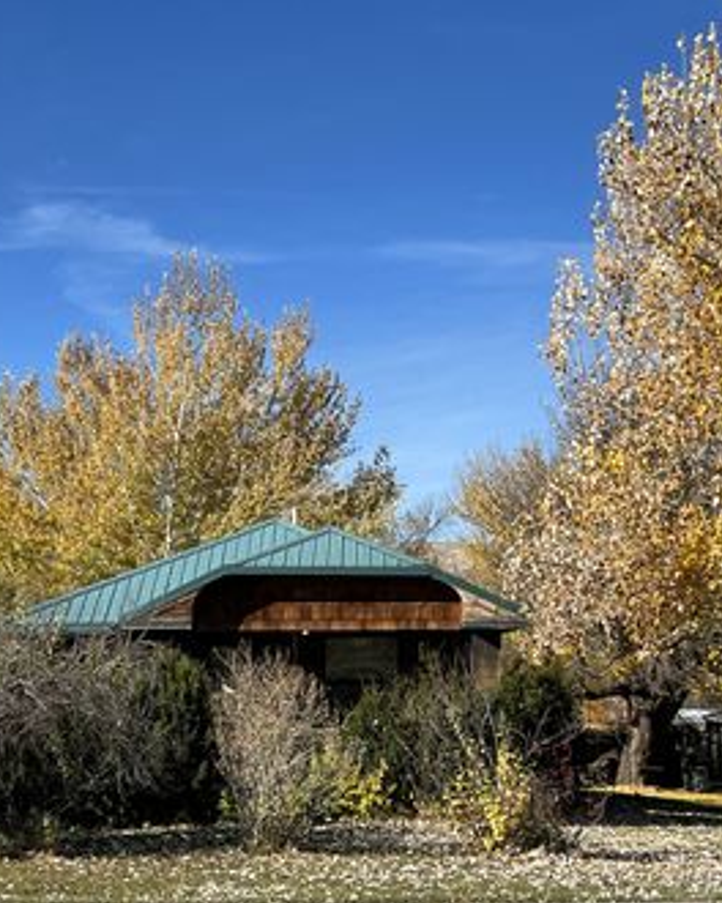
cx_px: 380
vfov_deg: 27.9
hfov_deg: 22.5
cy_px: 502
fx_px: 1816
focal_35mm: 68
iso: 50
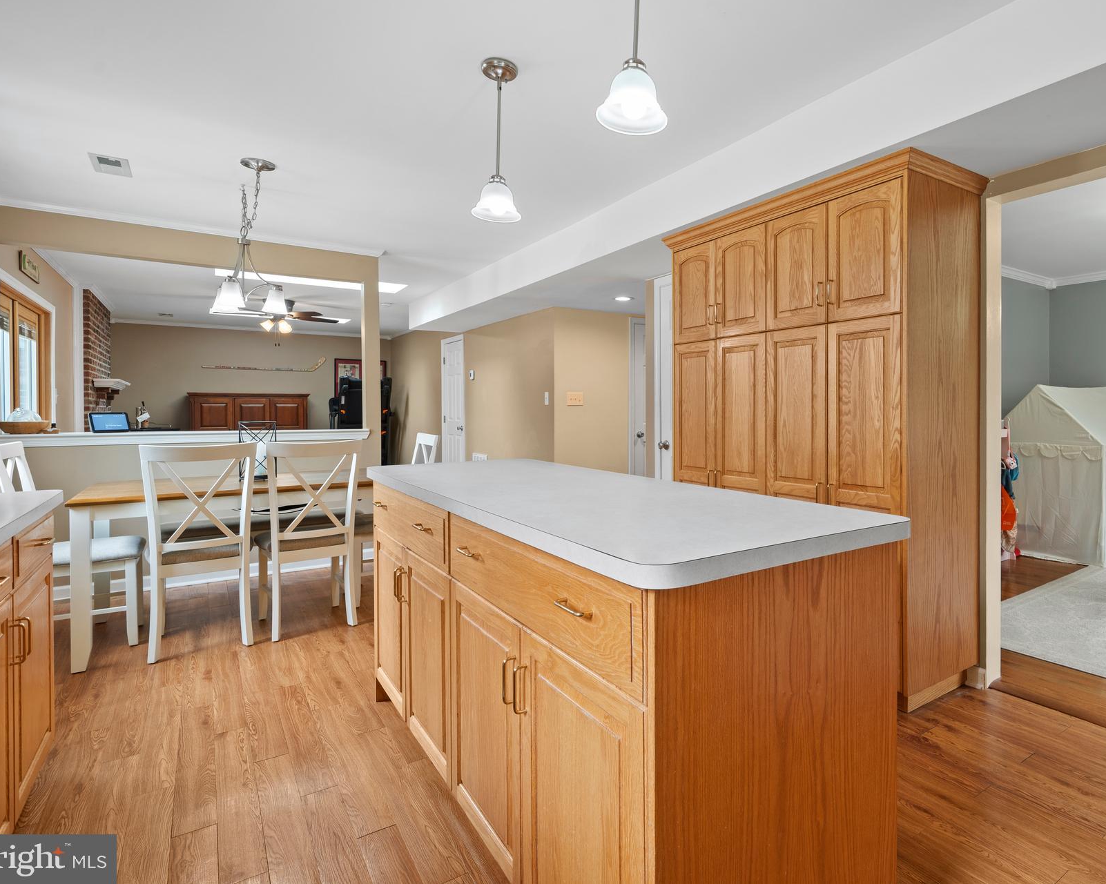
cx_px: 670
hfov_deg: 85.2
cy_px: 414
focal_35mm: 18
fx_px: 589
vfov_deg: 73.7
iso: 250
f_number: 7.1
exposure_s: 1/2.5
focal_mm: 15
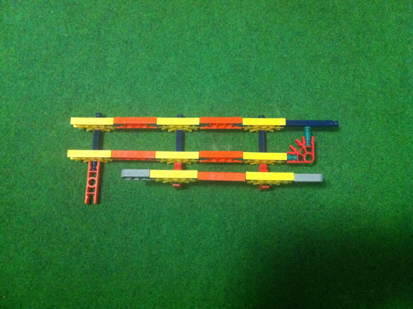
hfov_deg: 52.7
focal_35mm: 35
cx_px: 206
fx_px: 417
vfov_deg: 40.6
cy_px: 154
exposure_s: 1/15
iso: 1000
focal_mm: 3.85
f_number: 2.8
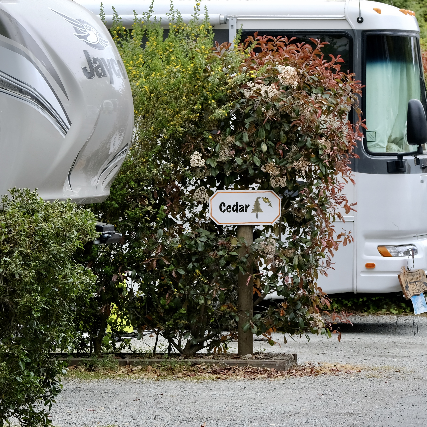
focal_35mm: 209
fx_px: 2917
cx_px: 302
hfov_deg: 8.4
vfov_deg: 8.4
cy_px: 205
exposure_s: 1/250
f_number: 5.6
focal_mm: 77.9
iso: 200
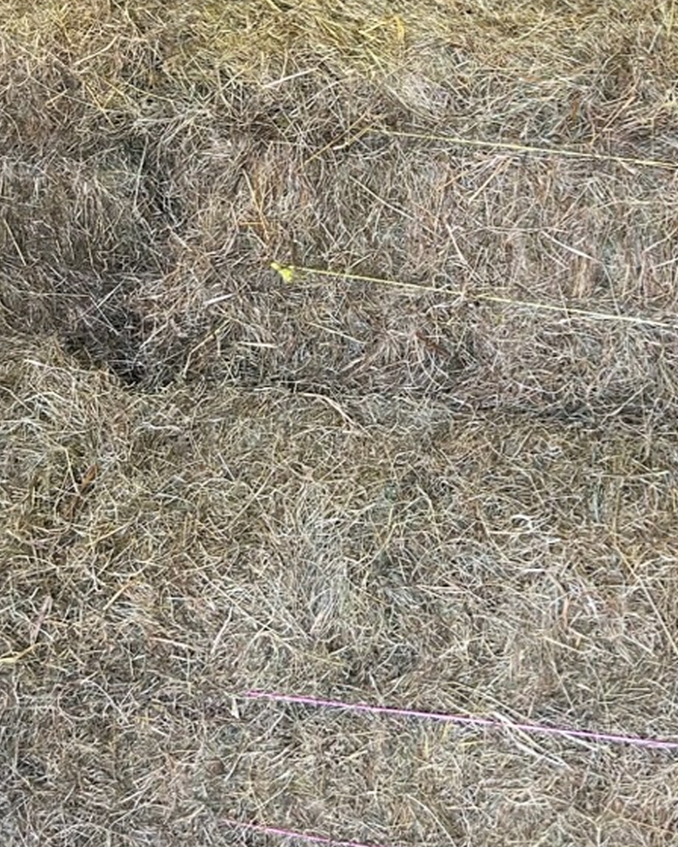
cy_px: 126
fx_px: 1455
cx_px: 350
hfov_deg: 26.2
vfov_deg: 31.3
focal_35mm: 58
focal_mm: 5.7
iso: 250
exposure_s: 1/50
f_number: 1.5
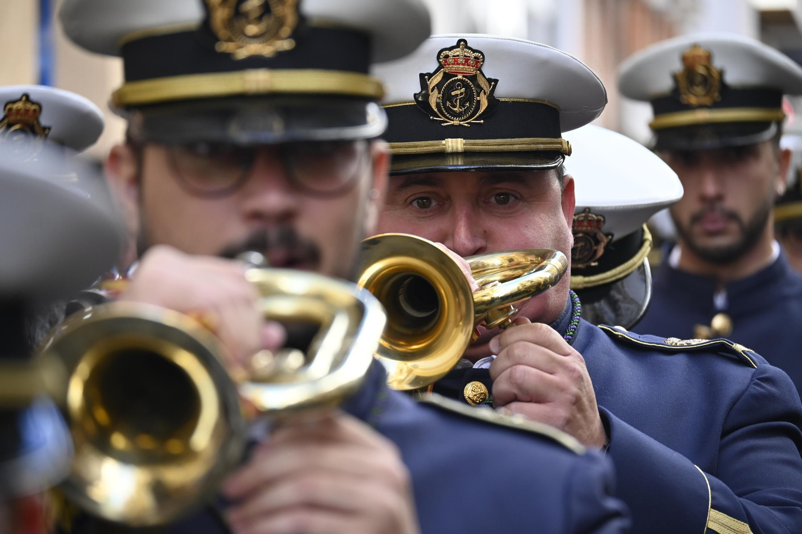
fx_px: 5011
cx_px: 401
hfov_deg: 9.2
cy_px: 267
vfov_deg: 6.1
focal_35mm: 225
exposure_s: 1/200
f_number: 5.3
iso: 400
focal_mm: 150
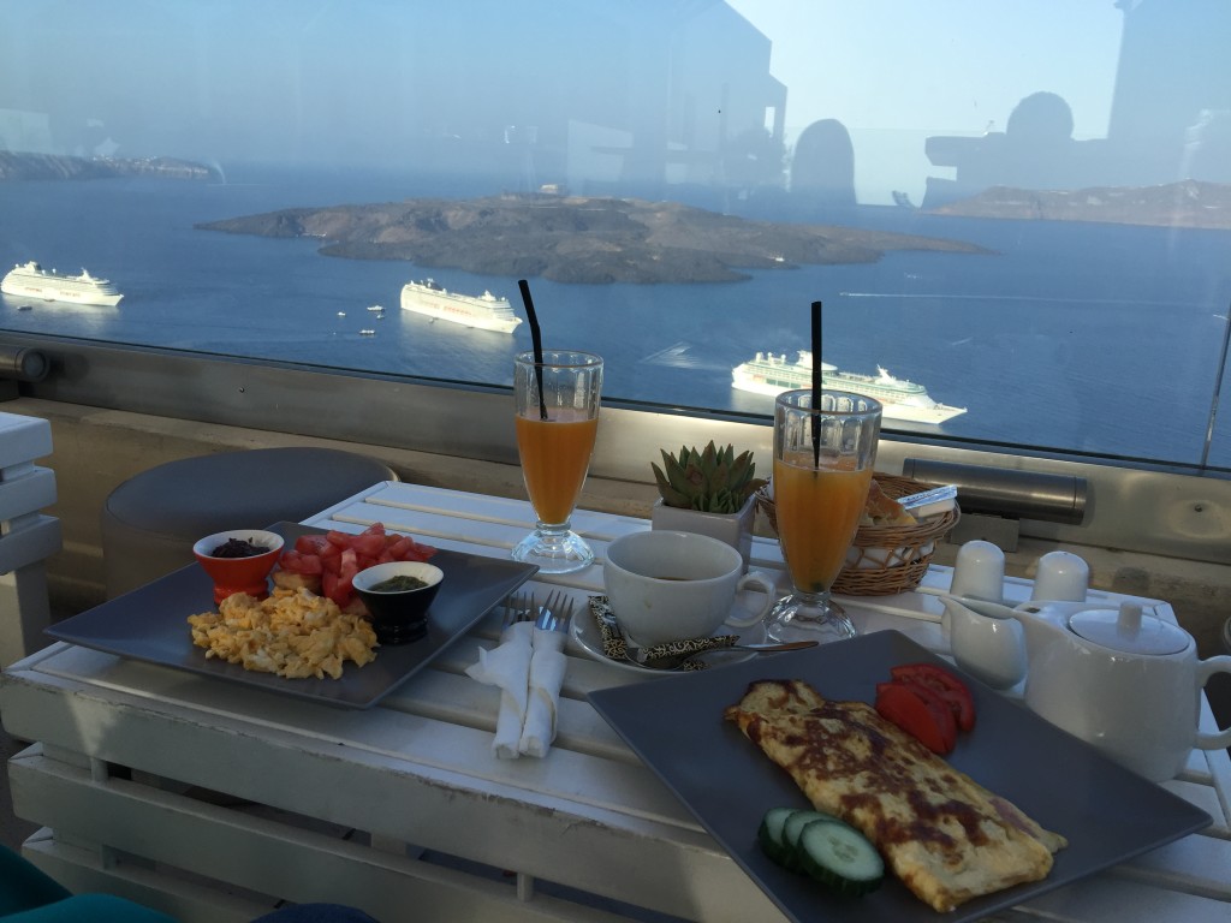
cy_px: 462
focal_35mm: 29
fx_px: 1031
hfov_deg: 61.7
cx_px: 616
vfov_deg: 48.2
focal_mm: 4.15
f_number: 2.2
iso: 32
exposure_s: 1/1130
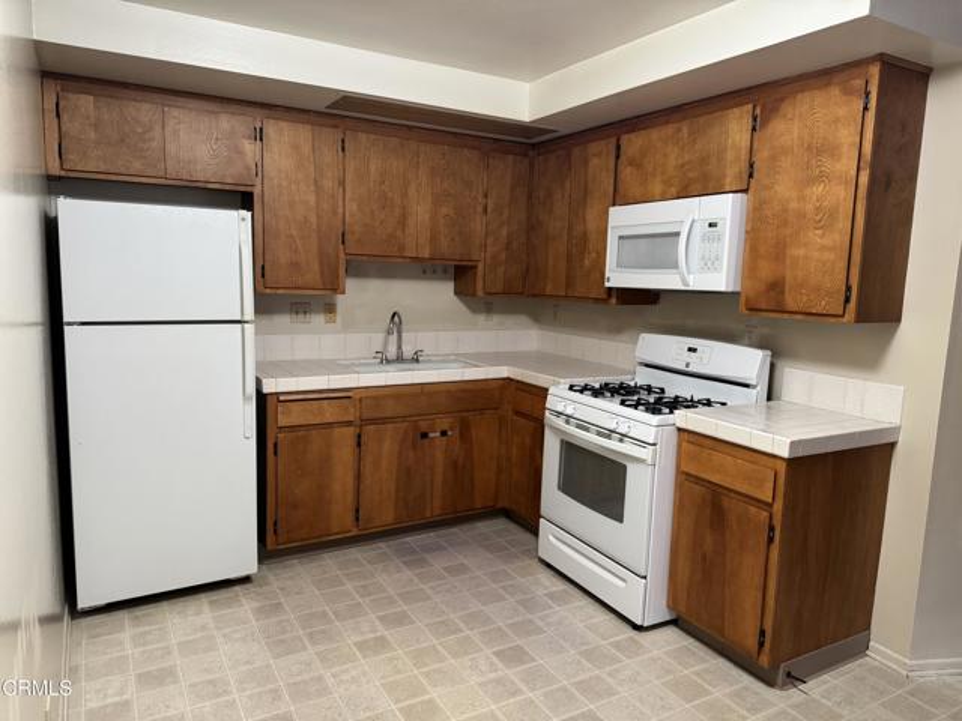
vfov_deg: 56.8
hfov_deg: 71.6
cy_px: 360
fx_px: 667
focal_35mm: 24
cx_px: 481
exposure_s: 1/60
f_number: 1.78
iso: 400
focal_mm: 6.76
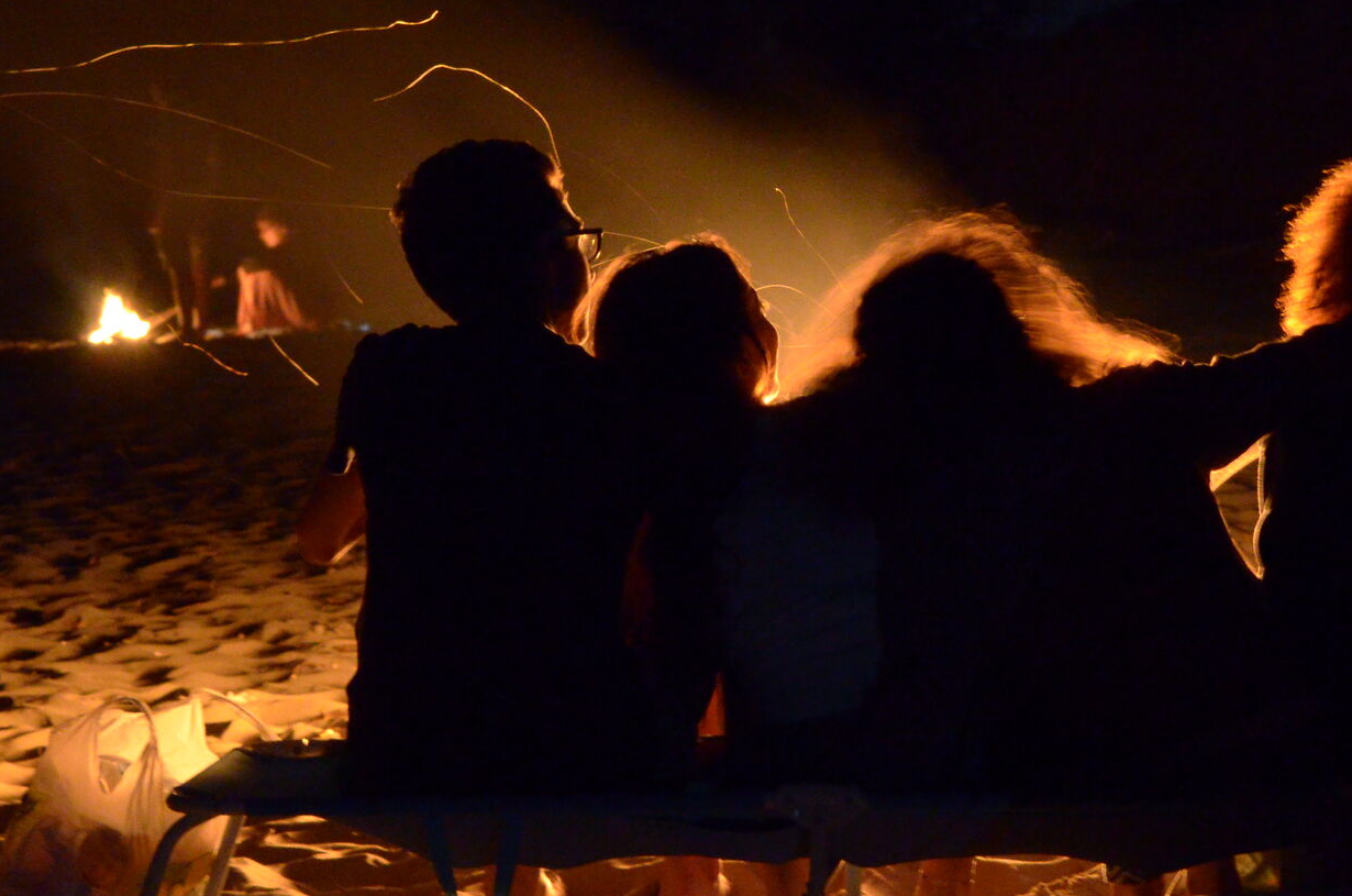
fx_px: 6034
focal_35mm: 161
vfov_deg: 8.5
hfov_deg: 12.8
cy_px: 414
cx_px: 964
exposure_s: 1/2
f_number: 8
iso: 3200
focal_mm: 55
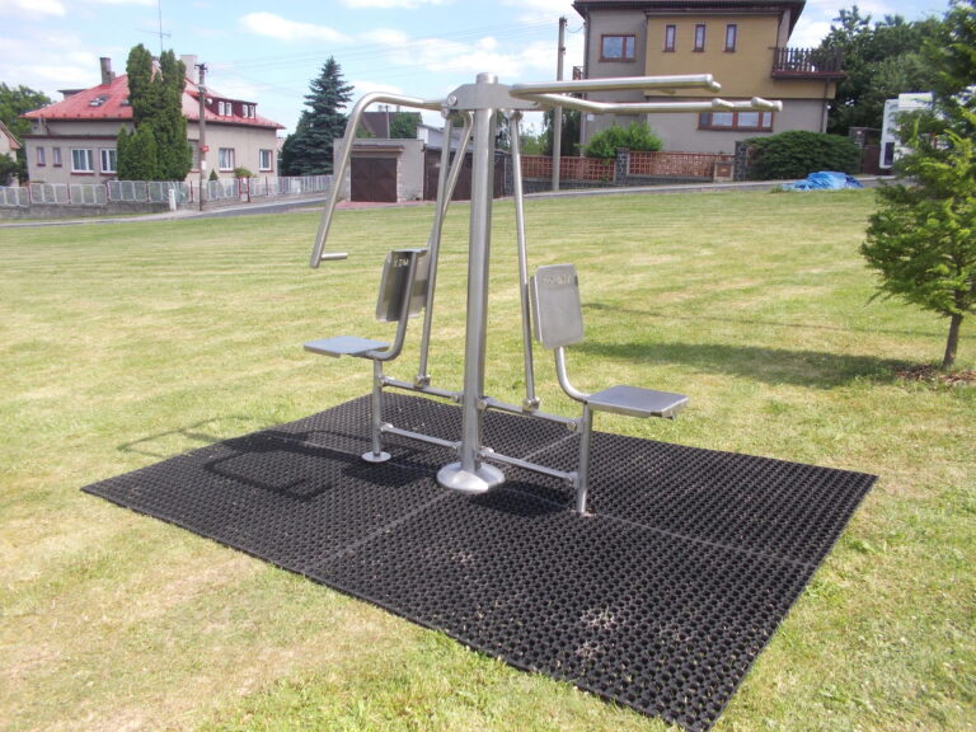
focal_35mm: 29
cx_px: 488
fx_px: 818
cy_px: 366
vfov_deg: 48.2
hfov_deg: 61.7
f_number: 3.3
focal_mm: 4.1
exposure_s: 1/320
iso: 80
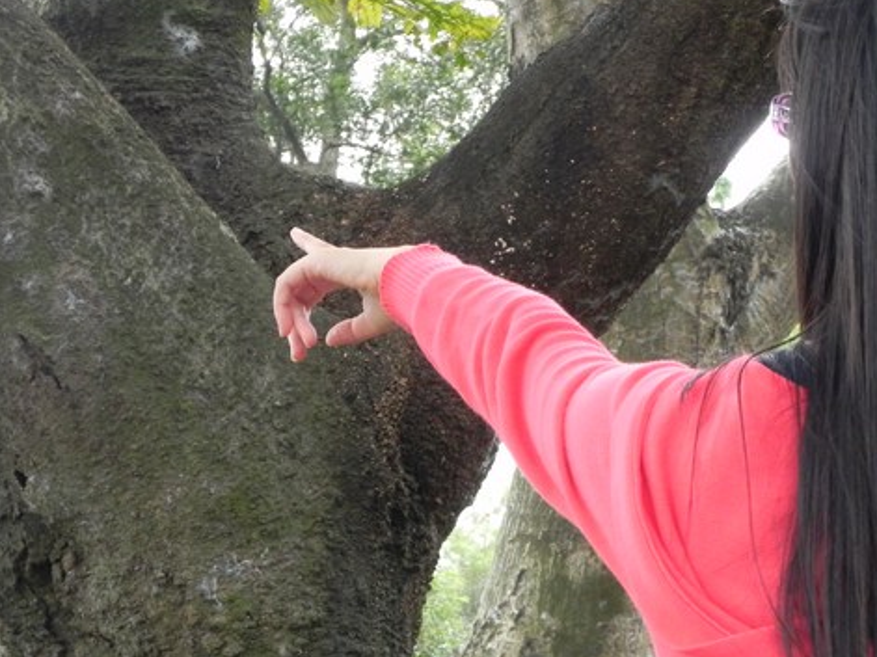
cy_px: 375
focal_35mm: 174
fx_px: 4407
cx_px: 637
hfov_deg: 11.3
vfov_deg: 8.5
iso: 400
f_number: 7.1
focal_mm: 20.8
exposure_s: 1/48.7
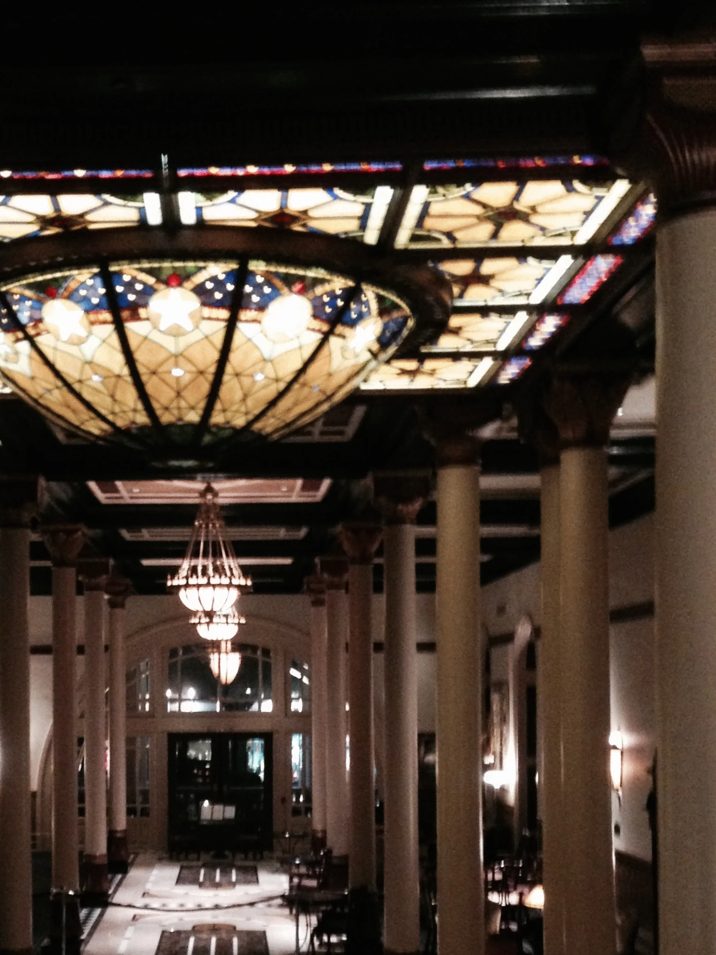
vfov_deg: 35.6
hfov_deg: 27.1
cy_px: 672
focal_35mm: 53
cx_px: 172
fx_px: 1462
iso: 500
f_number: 2.4
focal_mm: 4.12
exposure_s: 1/15
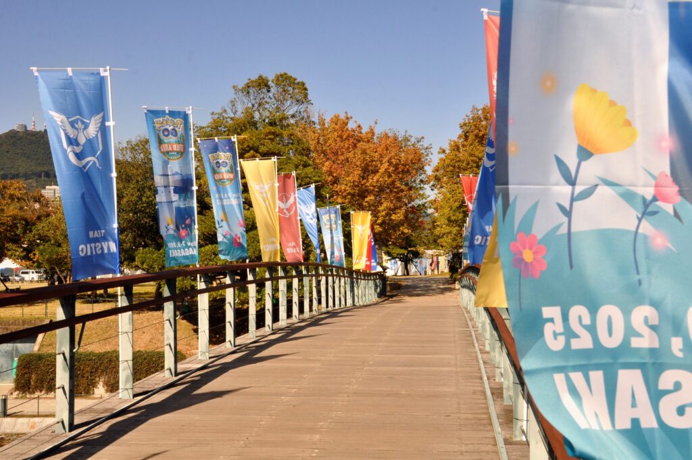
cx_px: 346
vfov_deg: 31.8
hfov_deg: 46.5
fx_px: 806
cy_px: 230
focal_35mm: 42
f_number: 13
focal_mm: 28
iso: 640
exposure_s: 1/640
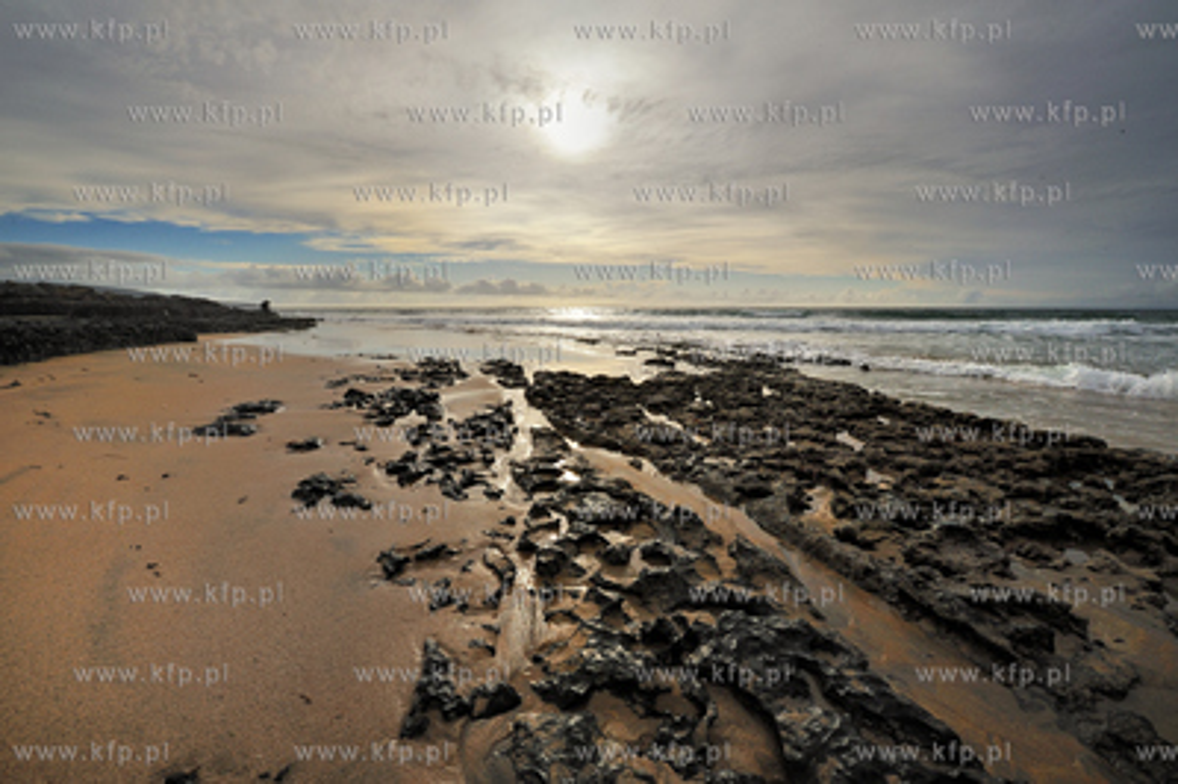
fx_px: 458
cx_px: 589
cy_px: 392
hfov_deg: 104.3
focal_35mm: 14
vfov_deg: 81.1
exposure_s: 1/200
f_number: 22
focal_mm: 14
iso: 200
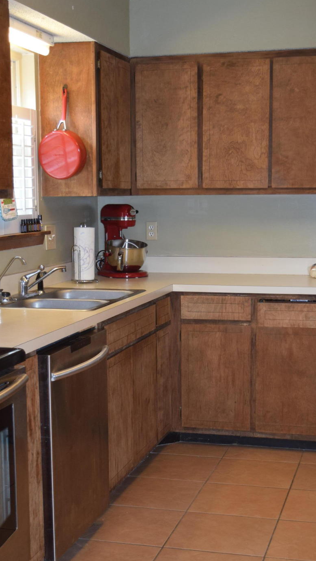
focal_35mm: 59
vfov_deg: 35.3
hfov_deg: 20.4
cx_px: 154
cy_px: 339
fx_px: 879
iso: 800
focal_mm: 26
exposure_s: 1/60
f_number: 4
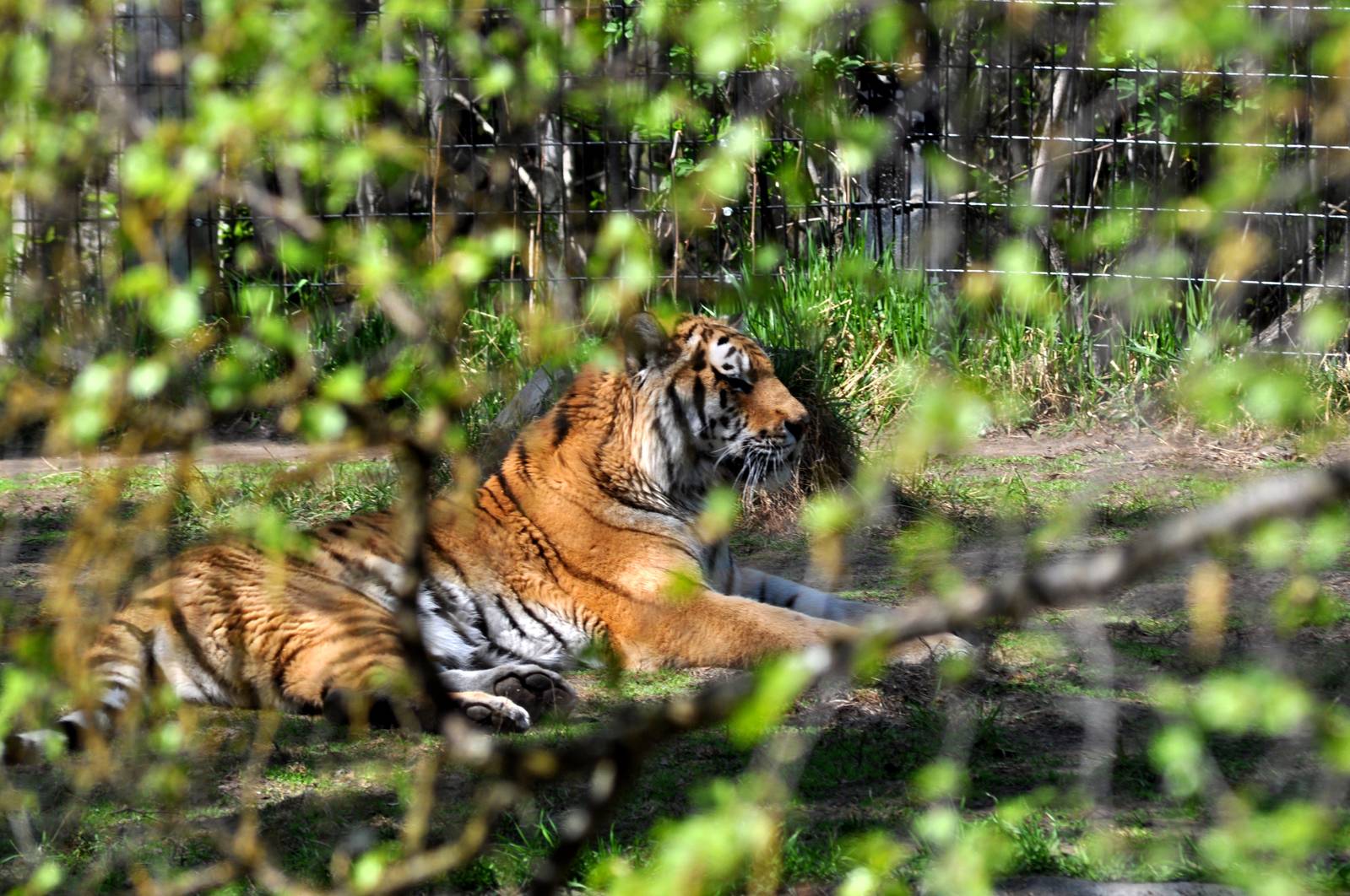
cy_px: 448
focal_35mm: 360
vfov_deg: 3.8
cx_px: 675
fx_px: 13483
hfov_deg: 5.7
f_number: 8
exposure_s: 1/320
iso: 200
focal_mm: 240
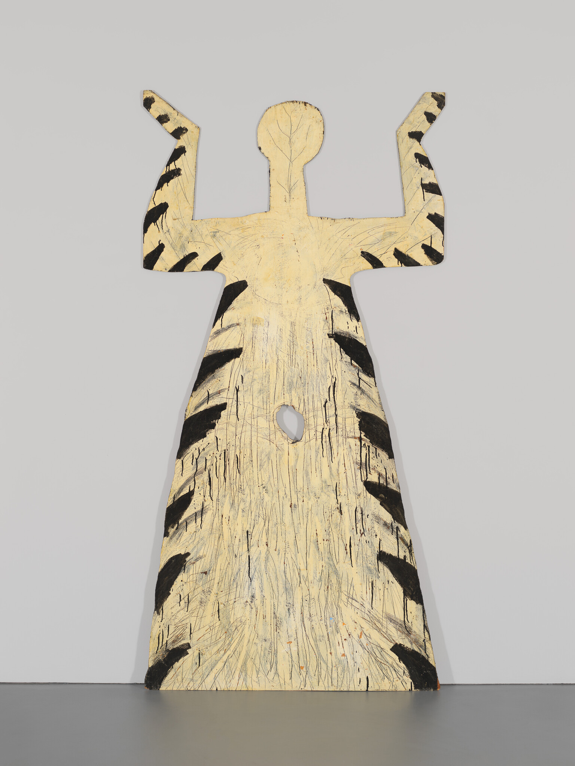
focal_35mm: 51
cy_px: 383
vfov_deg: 37.5
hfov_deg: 28.6
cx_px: 288
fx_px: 1130
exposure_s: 1/125
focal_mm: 80
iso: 64
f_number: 5.6
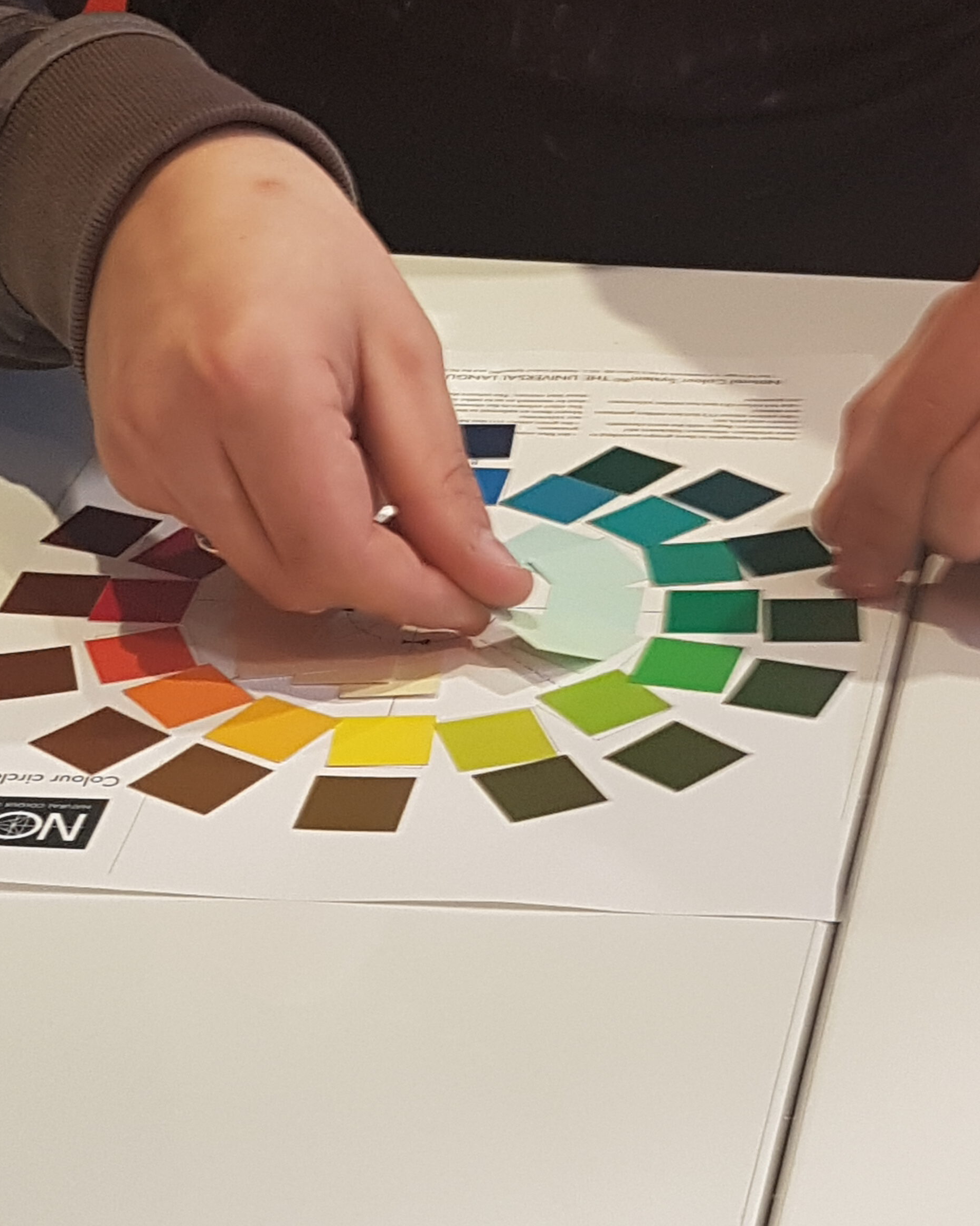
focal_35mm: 28
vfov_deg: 62.2
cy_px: 625
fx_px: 1015
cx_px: 502
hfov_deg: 51.5
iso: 100
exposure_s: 1/50
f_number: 1.7
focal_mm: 4.2
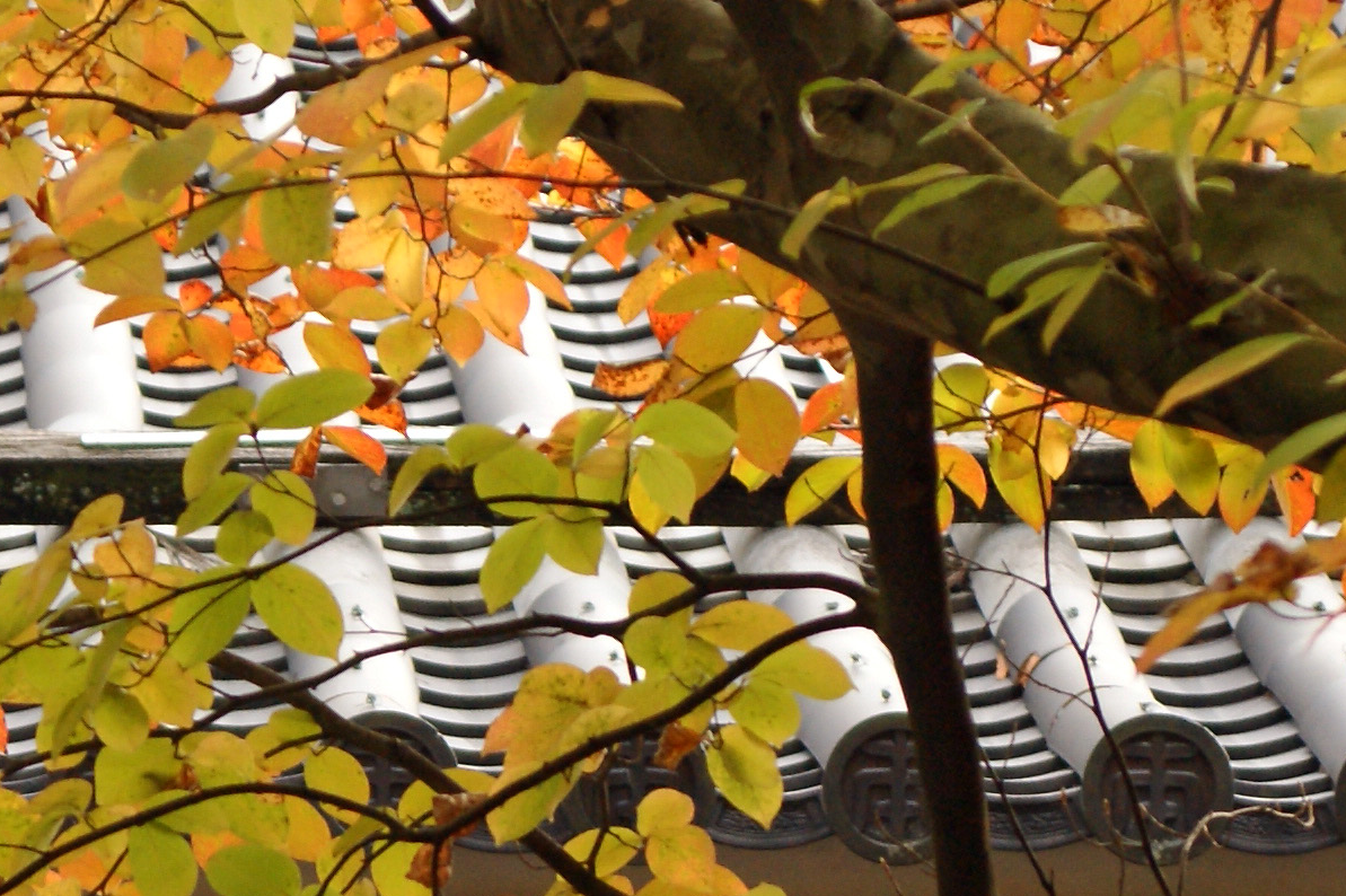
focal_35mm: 231
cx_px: 194
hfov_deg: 8.9
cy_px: 1119
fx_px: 8632
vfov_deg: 5.9
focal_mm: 40
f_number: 4.5
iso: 400
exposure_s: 1/80
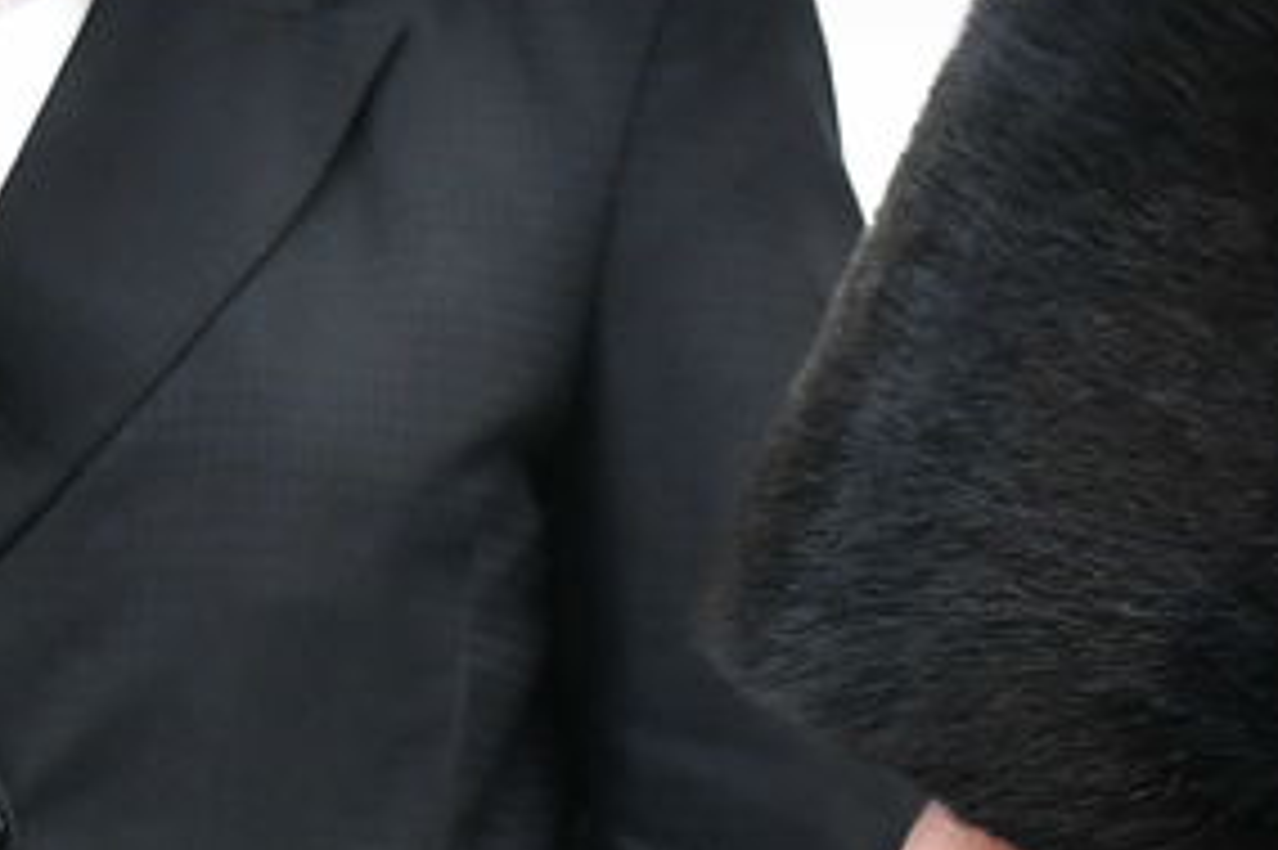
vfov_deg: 6.5
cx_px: -184
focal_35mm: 207
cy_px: 1387
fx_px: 7344
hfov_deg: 9.8
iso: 2000
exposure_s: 1/160
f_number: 5.6
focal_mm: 42
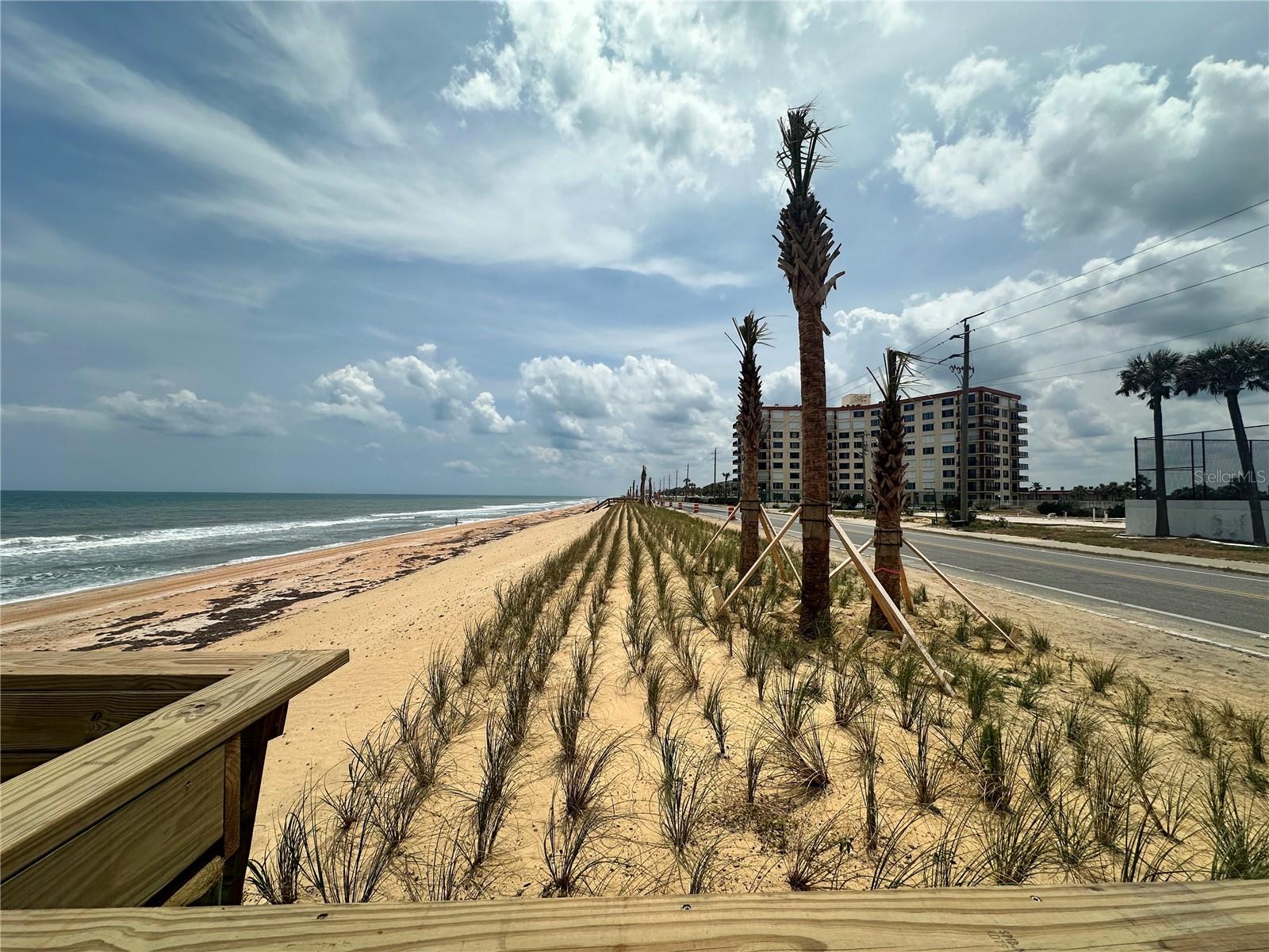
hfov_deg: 102.1
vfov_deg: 85.7
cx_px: 634
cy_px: 476
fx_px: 513
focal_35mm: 14
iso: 50
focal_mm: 2.22
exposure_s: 1/6135
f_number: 2.2
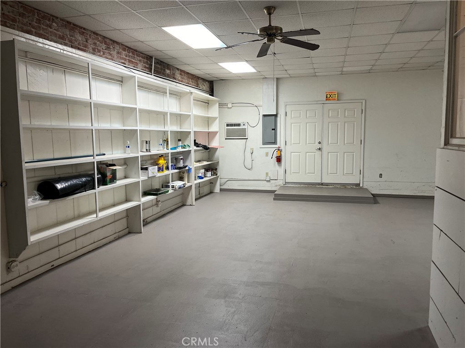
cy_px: 174
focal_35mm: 26
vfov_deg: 53.1
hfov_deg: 67.3
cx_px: 232
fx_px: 349
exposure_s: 1/60
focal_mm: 5.1
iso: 125
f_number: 1.6
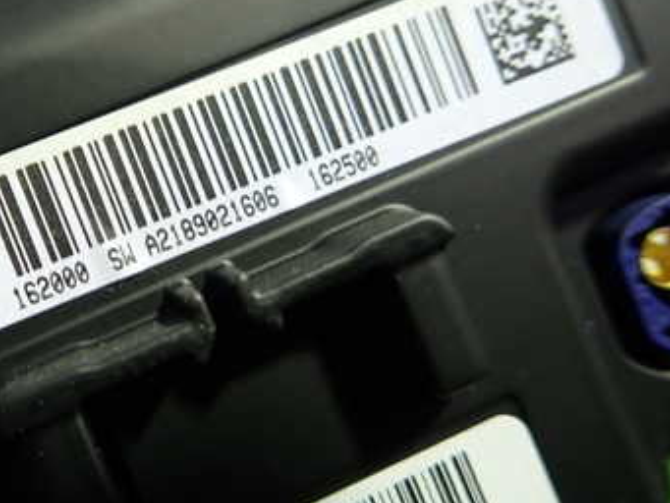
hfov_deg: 40.8
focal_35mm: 44
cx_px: 114
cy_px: 195
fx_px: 852
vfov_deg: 32.8
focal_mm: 4.5
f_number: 2
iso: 200
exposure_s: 1/30
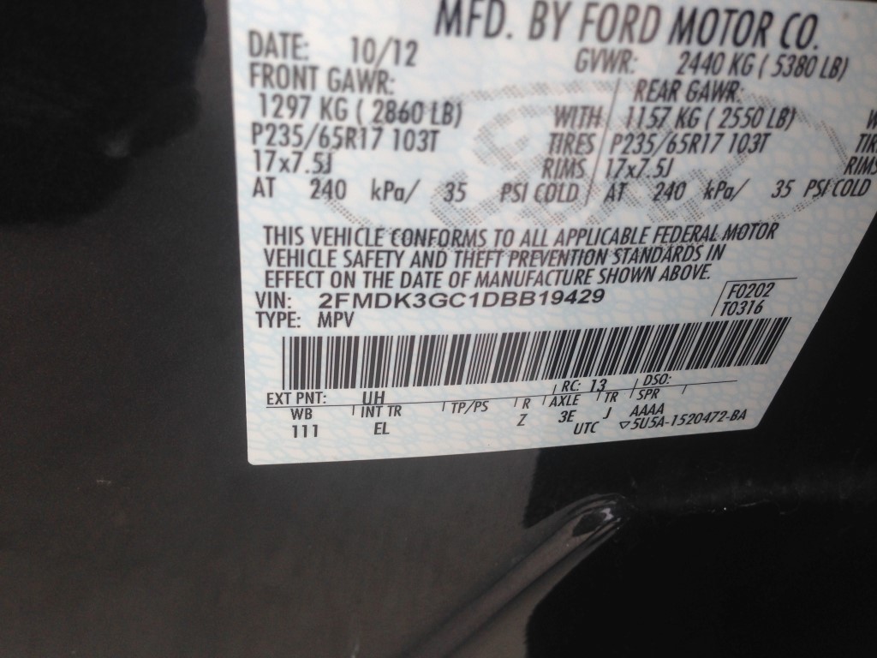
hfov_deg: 55.4
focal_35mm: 33
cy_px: 329
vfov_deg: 42.9
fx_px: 836
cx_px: 438
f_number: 2.4
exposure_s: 1/175
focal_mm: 4.12
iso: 50
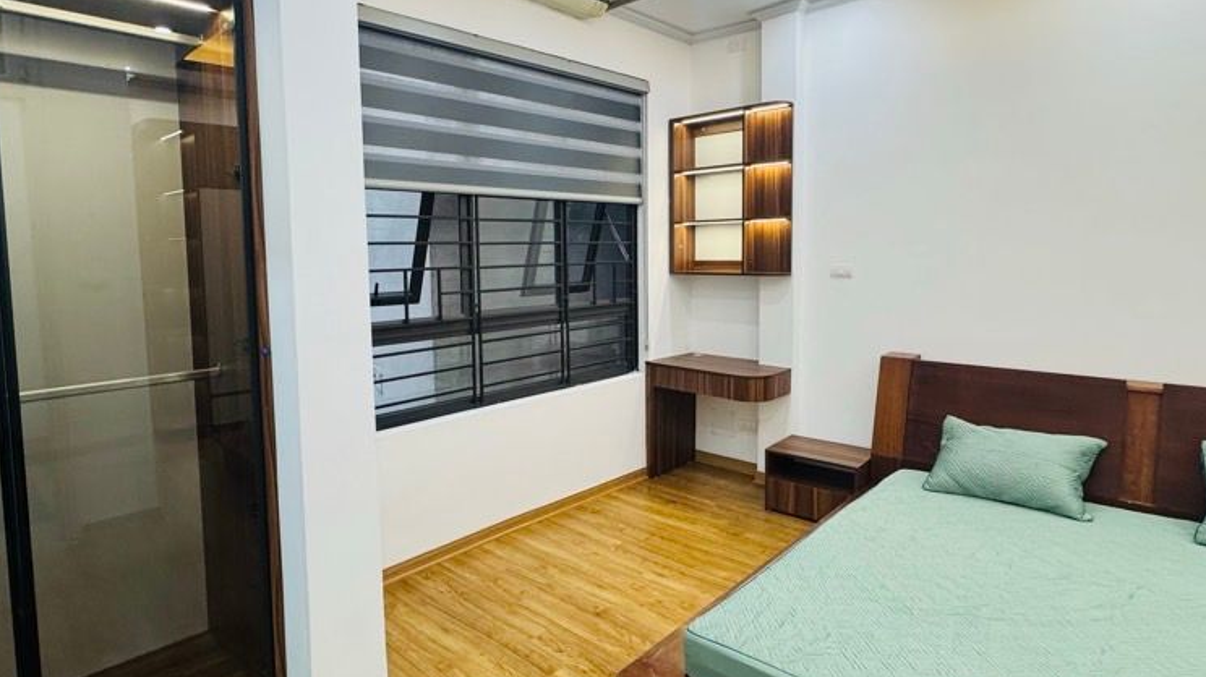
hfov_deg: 83.7
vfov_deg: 53.5
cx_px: 558
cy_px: 306
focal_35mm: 21
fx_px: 671
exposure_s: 1/100
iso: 320
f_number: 2.2
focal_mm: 2.22
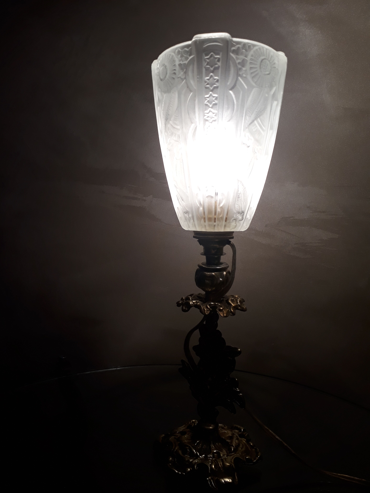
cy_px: 246
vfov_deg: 65.3
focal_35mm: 27
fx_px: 385
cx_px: 185
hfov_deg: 51.4
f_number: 1.9
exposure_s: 1/100
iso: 40
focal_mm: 3.6
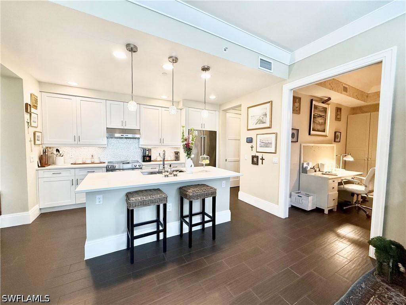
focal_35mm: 14
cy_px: 152
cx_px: 203
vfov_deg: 85.7
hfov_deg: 102.1
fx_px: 164
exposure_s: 1/120
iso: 200
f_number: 2.2
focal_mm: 2.22
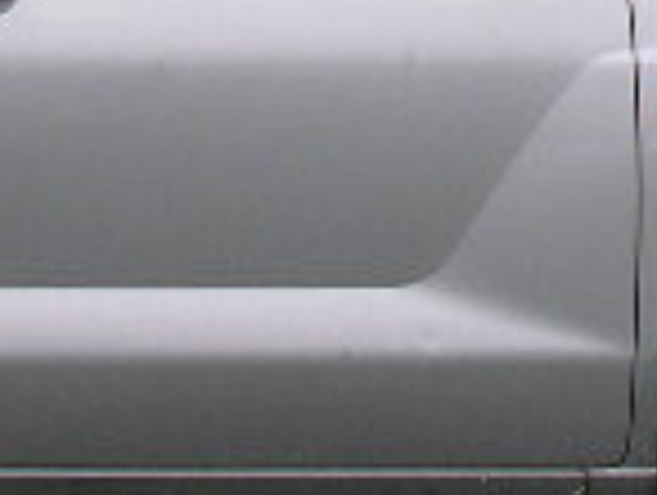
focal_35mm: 206
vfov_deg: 7.1
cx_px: 194
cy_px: -320
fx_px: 3916
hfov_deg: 9.6
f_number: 3.6
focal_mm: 7.3
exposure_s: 1/137
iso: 50
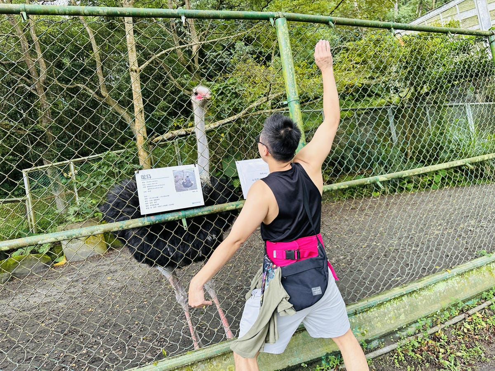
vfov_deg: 56.8
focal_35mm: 24
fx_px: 343
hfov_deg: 71.6
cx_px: 248
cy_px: 186
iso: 80
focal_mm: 6.86
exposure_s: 1/211
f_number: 1.78
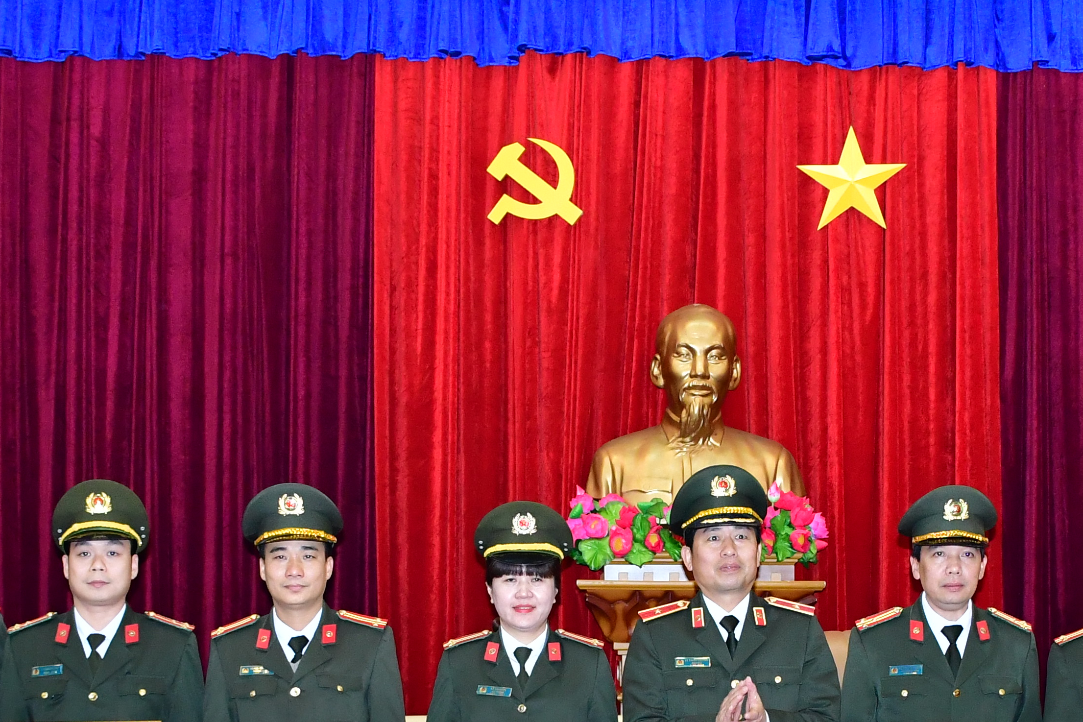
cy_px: 643
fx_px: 2046
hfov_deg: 29.4
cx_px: 739
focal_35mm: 68
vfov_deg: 19.7
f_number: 4.5
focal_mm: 18
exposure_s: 1/200
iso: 1600
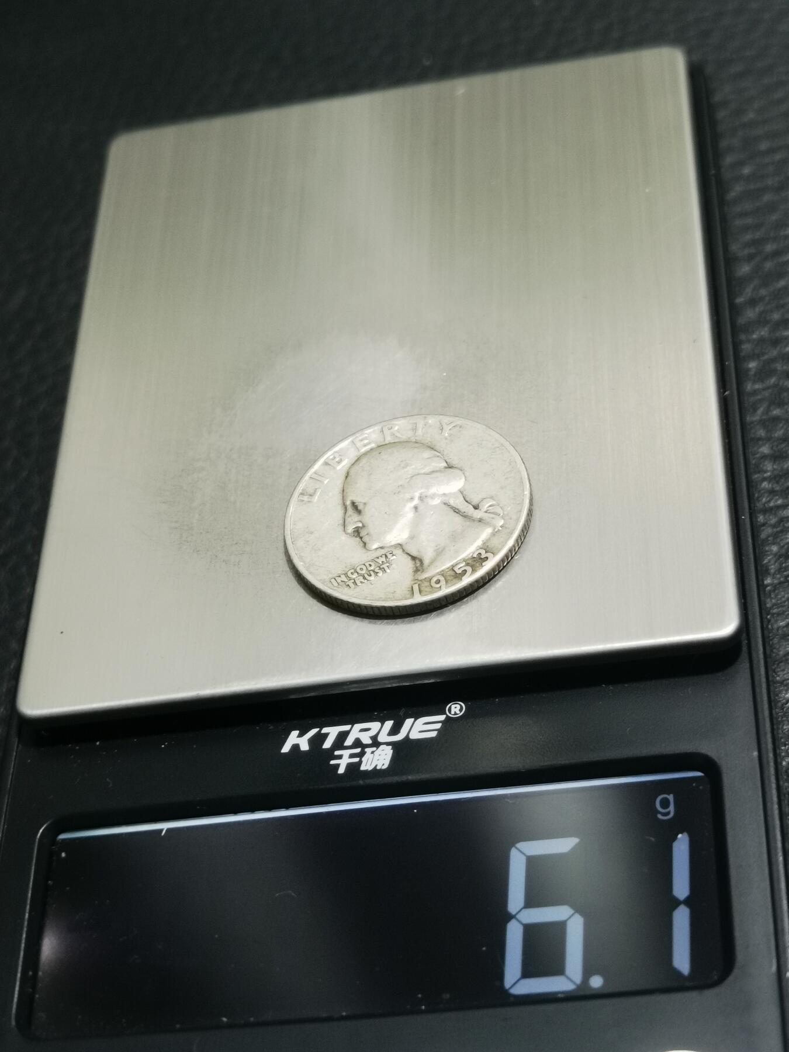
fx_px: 1975
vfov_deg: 29.8
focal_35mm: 65
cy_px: 526
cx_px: 394
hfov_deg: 22.6
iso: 160
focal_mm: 6.67
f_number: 1.9
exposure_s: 1/100
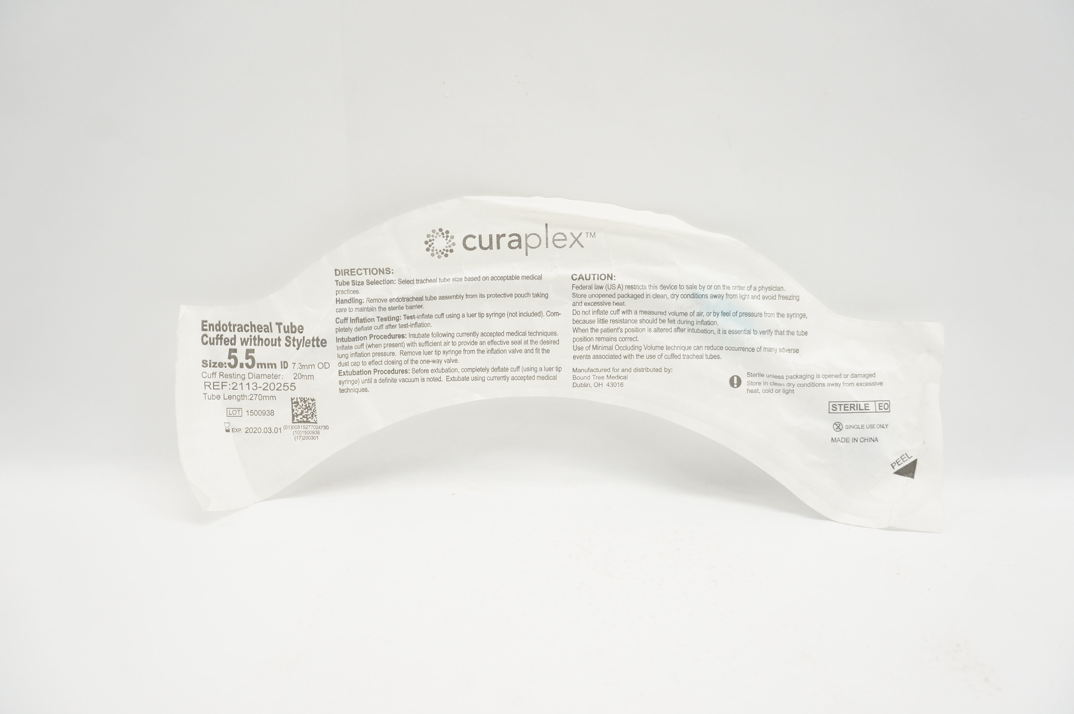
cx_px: 537
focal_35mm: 27
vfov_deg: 47.8
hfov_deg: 67.4
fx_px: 805
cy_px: 357
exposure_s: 1/30
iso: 200
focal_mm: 18
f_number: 6.3
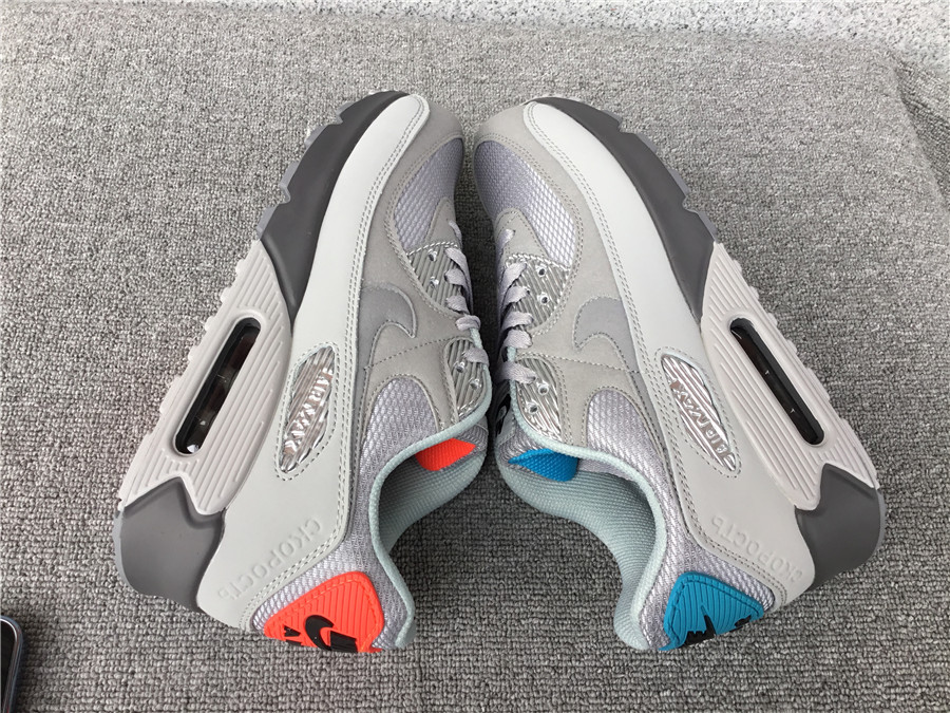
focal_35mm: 31
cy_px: 356
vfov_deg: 45.4
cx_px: 475
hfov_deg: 58.4
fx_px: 851
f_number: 2.4
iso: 32
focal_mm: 3.3
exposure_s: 1/100
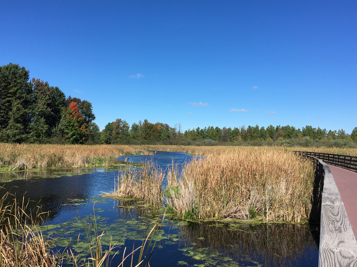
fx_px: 340
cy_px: 119
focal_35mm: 33
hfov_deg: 55.3
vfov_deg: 42.9
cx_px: 172
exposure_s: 1/1748
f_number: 2.2
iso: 25
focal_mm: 4.15
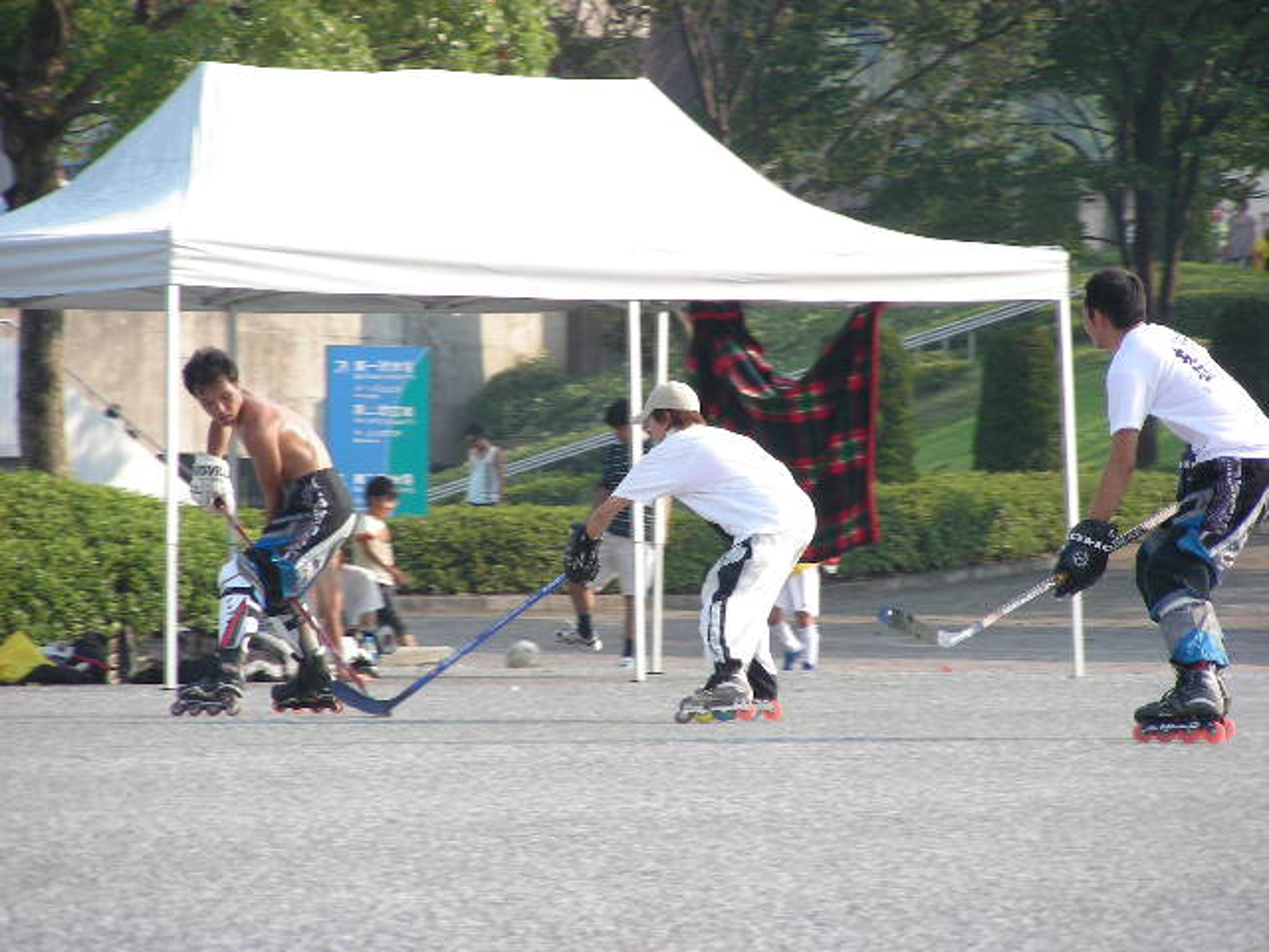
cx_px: 634
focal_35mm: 309
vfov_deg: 4.8
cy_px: 476
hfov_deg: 6.4
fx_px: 11328
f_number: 4
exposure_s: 1/195
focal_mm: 51.6
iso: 50
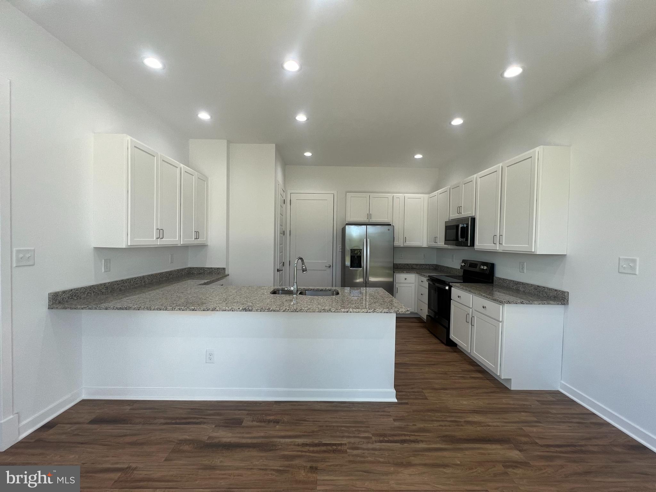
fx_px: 246
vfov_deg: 89.9
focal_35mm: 13
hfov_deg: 106.2
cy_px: 246
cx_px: 328
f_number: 1.8
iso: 64
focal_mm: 1.57
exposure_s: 1/120
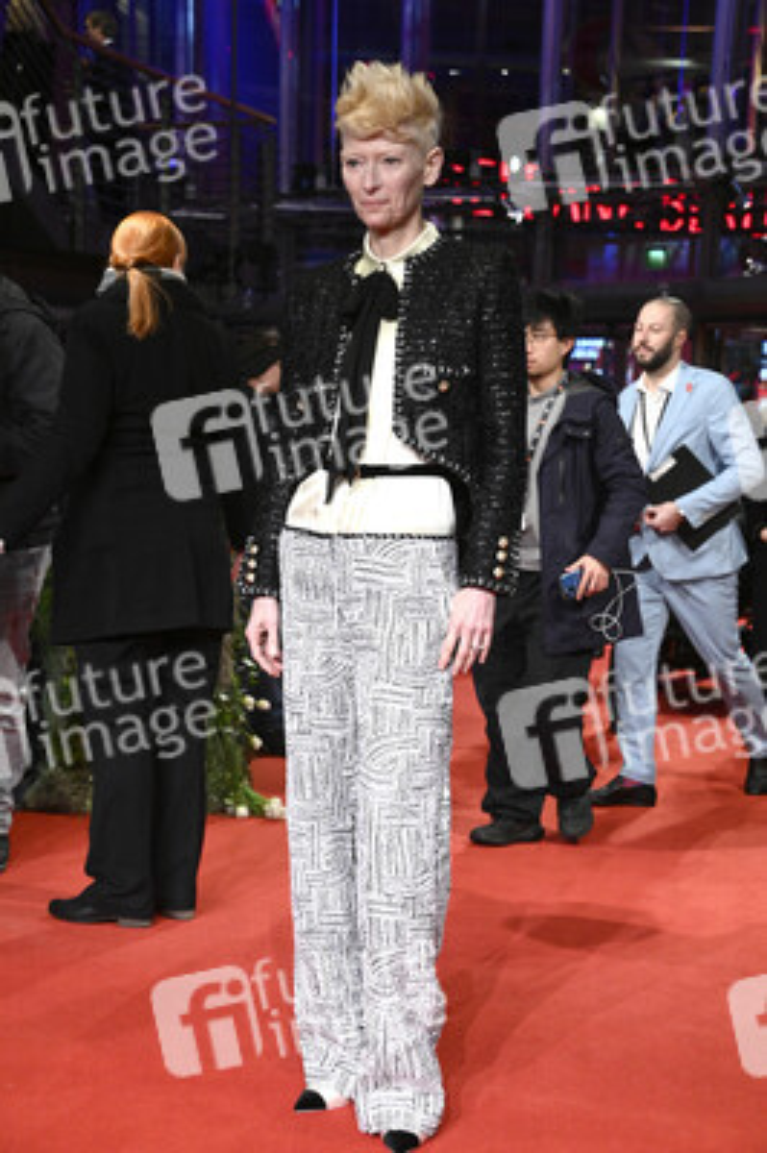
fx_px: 1985
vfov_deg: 32.4
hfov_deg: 21.9
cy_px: 576
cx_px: 384
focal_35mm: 62
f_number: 5.6
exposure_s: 1/250
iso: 5000
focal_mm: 62
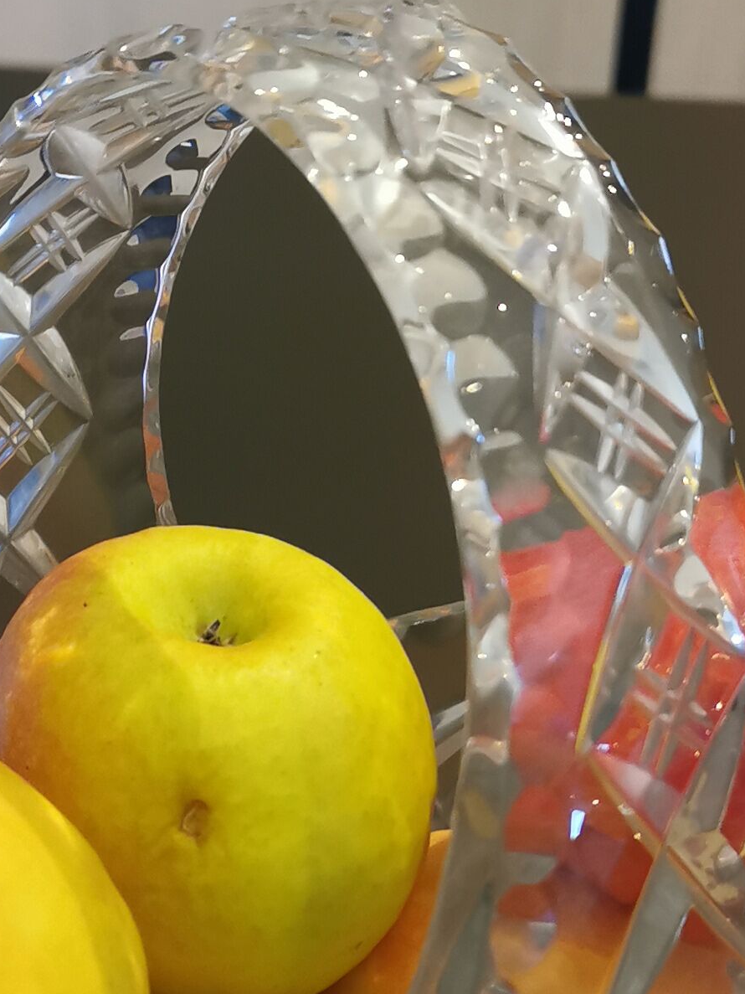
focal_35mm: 83
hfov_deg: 17.7
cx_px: 210
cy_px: 753
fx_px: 2382
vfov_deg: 23.3
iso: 400
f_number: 1.8
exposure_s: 1/50
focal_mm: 5.58
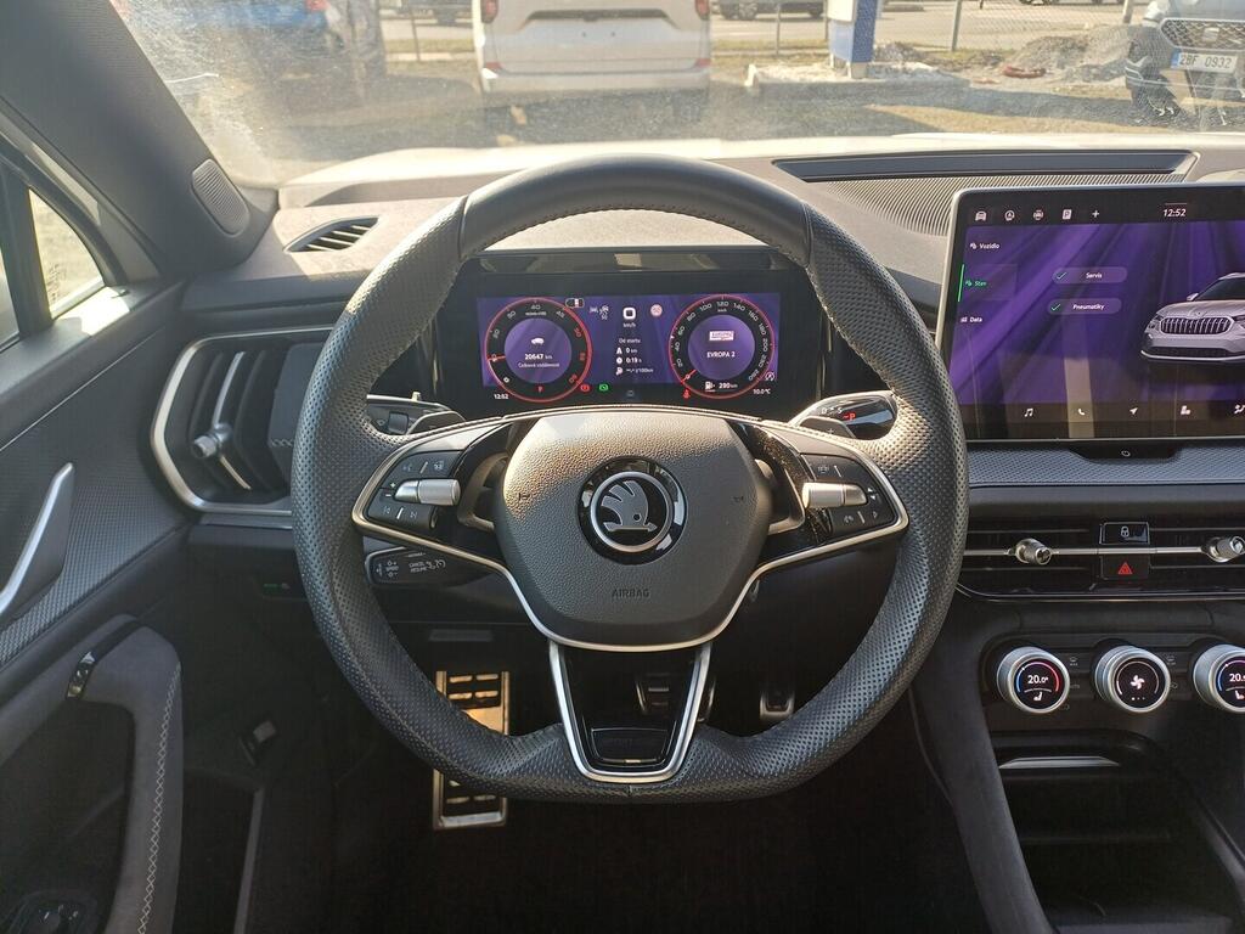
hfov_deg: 69.4
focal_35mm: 25
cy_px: 467
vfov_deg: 54.9
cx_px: 622
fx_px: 899
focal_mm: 4.65
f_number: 1.8
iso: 64
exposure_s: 1/100
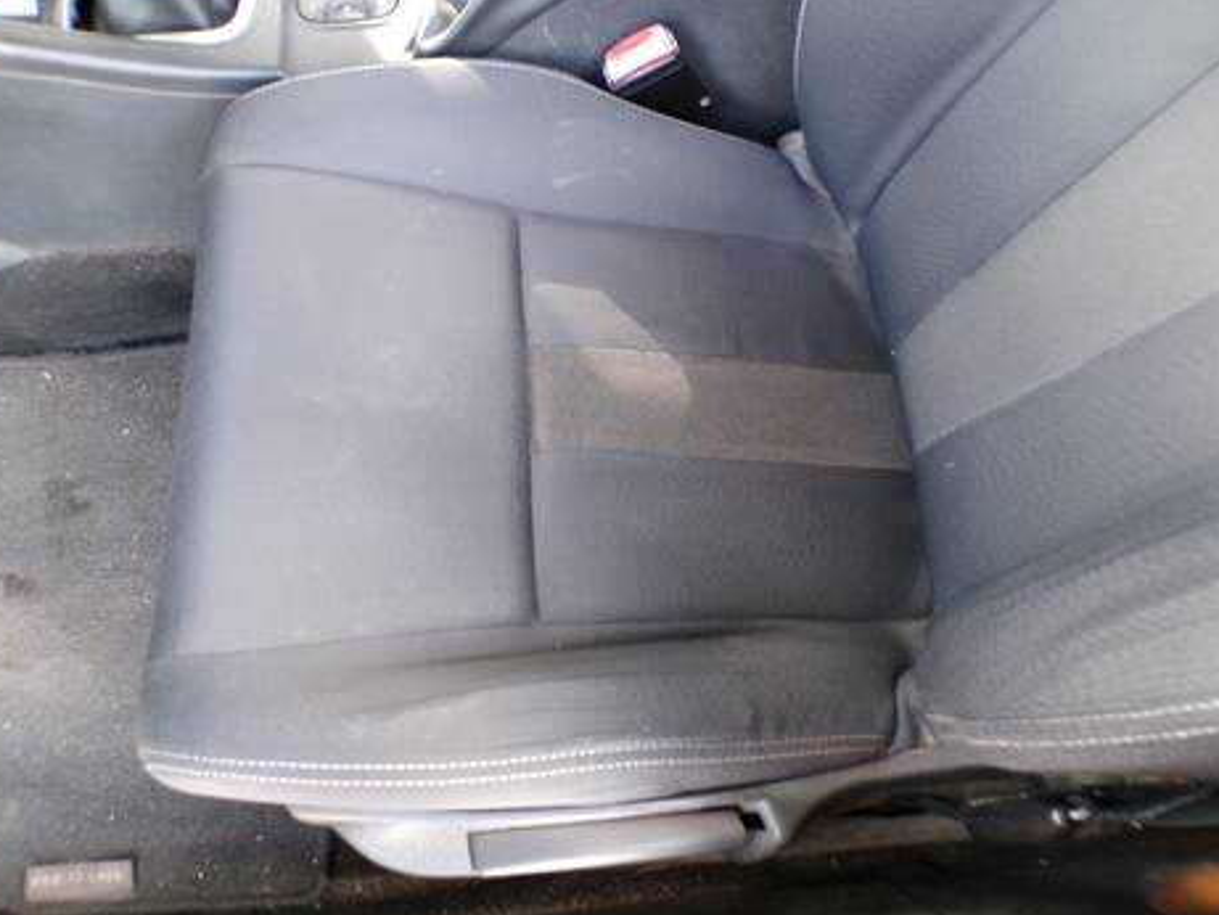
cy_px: 471
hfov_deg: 69.4
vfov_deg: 54.9
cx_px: 595
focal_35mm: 25
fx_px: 881
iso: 258
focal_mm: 4.3
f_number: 3
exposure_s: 1/17
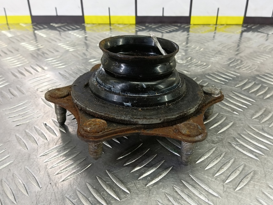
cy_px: 96
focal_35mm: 28
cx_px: 140
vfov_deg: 49.7
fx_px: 221
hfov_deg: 63.4
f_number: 1.6
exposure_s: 1/50
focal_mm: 4.11
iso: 149
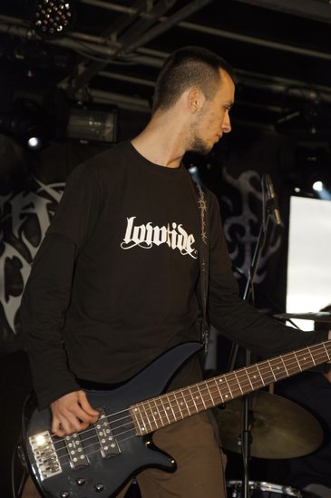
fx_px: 1244
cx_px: 166
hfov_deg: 15.2
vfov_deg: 22.6
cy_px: 249
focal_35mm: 90
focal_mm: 60
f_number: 4
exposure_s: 1/100
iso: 100
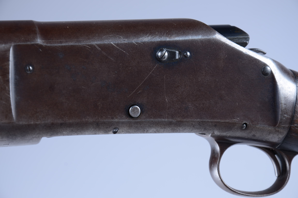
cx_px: 149
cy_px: 99
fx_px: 1214
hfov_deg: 14.0
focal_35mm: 147
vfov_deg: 9.3
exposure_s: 1/100
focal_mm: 98
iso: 100
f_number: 9
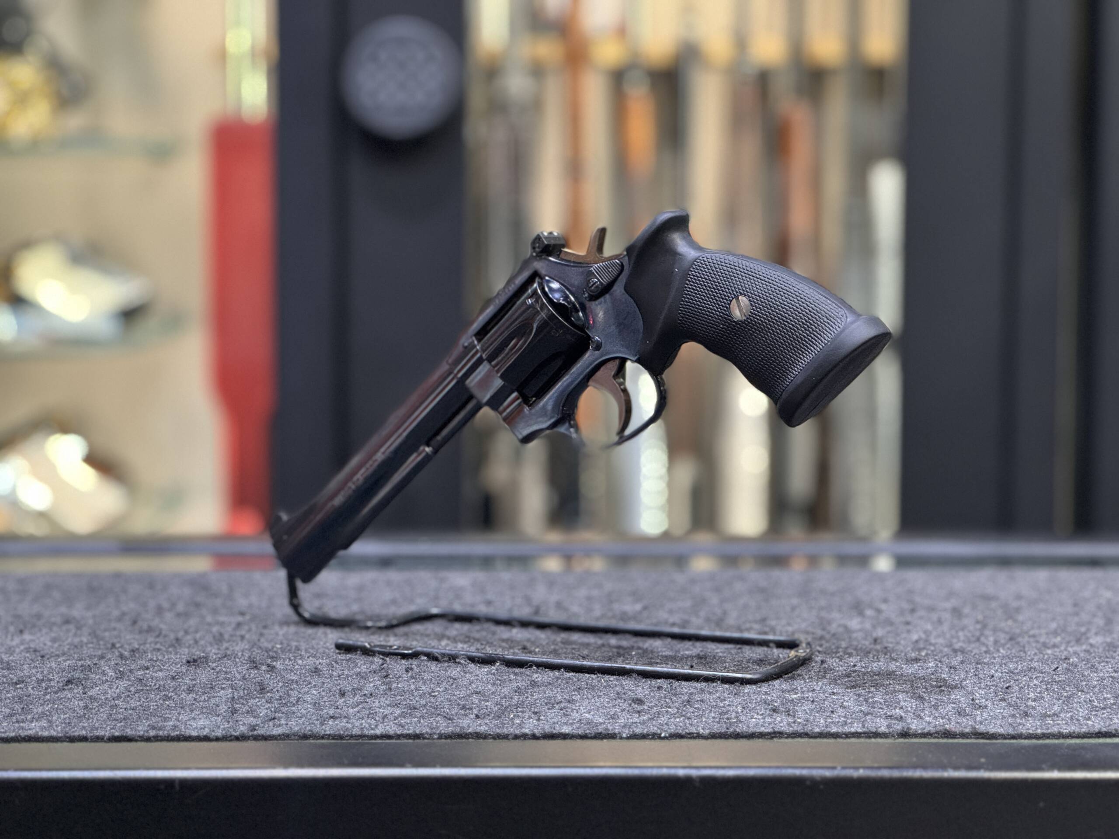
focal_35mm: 77
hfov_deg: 25.3
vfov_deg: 19.1
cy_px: 420
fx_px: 2489
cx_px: 560
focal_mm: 9
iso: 500
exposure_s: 1/50
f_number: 2.8
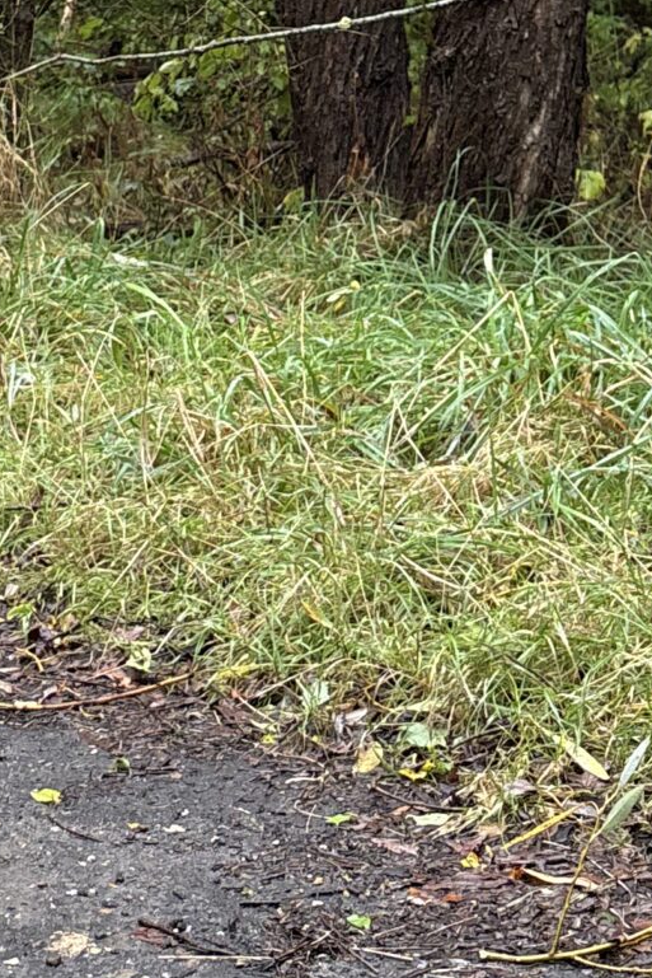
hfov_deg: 15.2
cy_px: 114
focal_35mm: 90
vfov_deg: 22.1
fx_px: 2444
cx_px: 244
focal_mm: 5.96
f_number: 1.6
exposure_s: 1/60
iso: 125
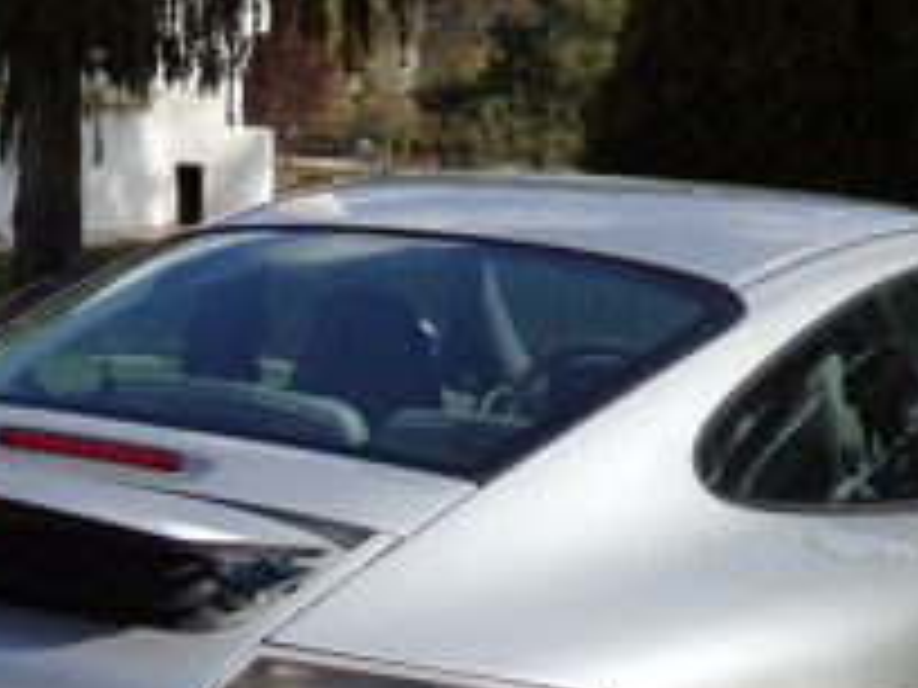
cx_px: 297
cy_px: 805
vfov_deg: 13.6
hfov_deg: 18.5
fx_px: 2811
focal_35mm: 106
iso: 125
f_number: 10.8
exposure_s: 1/200
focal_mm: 8
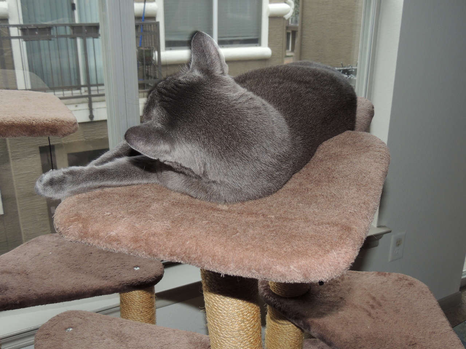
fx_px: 471
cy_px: 174
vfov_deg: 40.7
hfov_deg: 52.6
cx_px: 233
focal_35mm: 35
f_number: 3.3
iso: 200
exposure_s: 1/30
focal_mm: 6.2
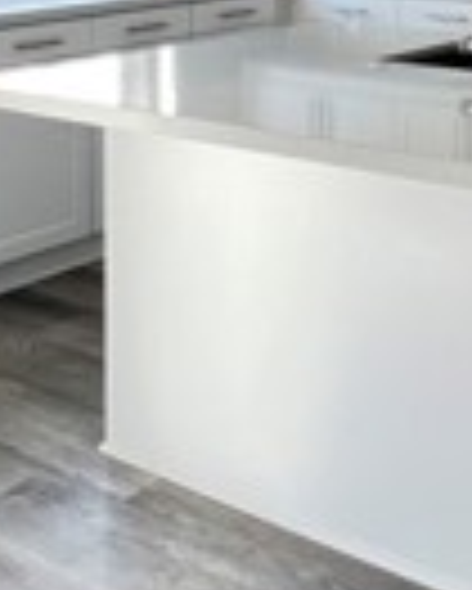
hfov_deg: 23.2
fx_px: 1081
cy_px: -135
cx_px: 512
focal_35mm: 62
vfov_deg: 26.7
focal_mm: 1.57
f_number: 1.8
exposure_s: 1/99
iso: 160
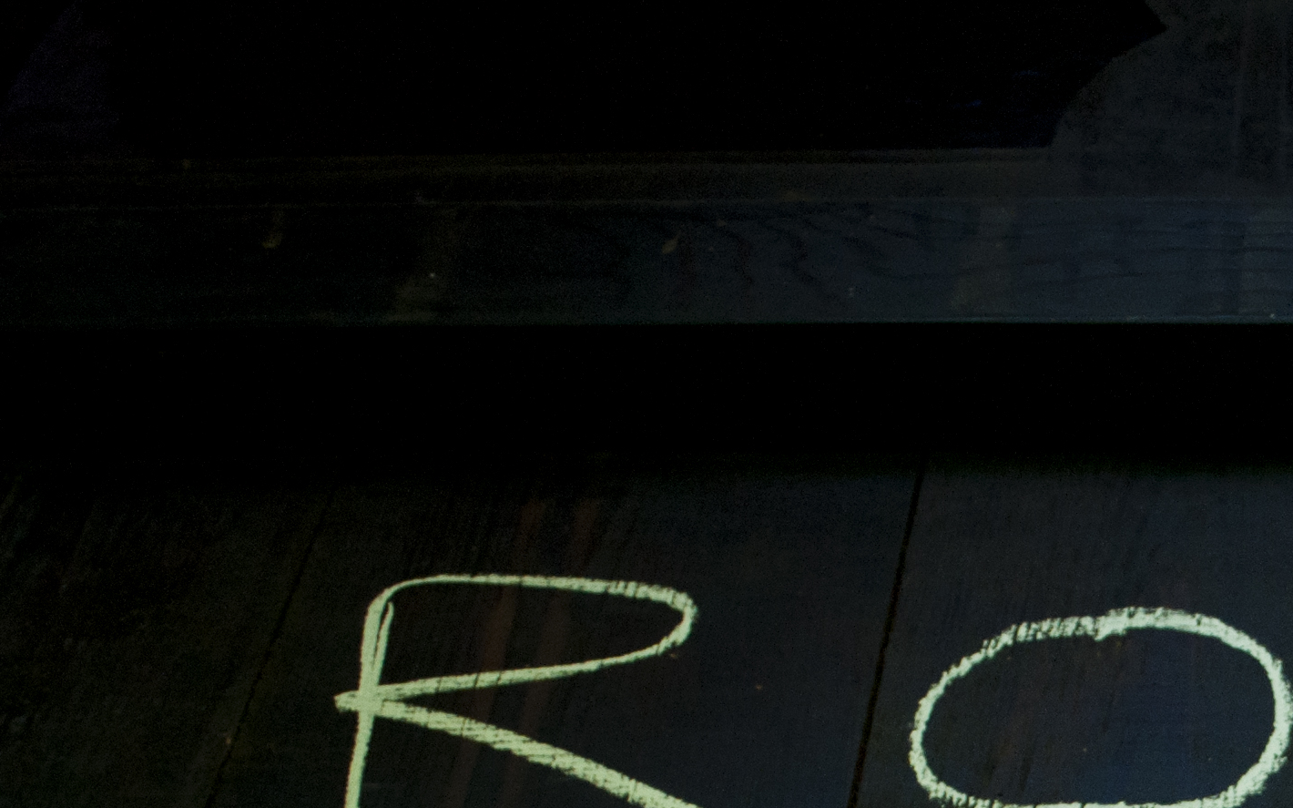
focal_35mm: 83
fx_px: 2924
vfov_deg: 14.8
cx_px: 1425
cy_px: 1161
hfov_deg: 23.4
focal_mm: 18
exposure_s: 1/30
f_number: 3.5
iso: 800
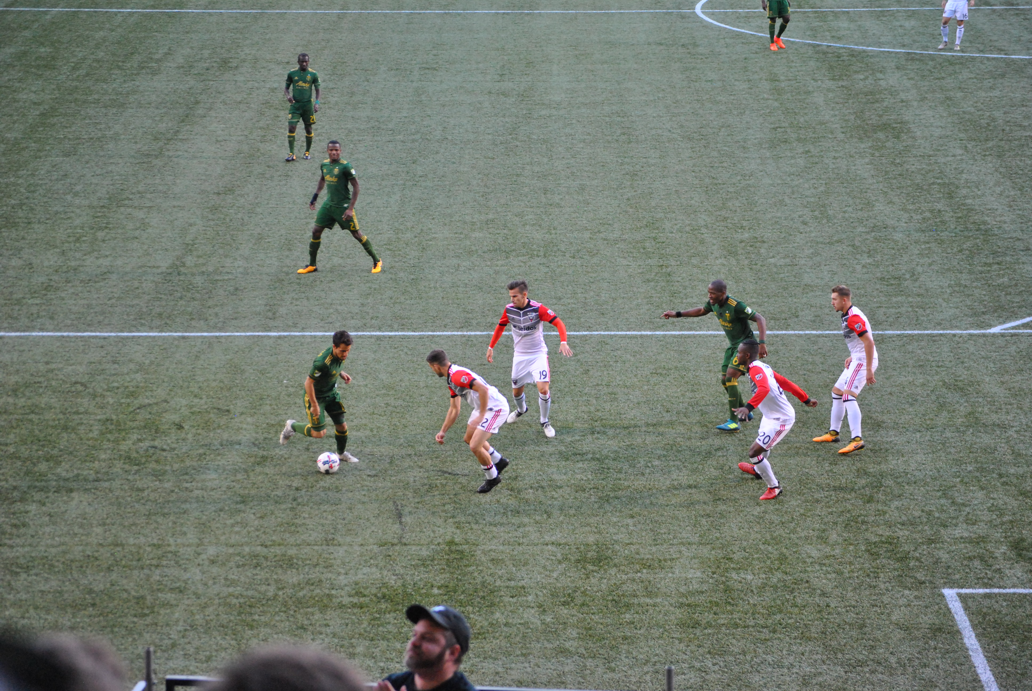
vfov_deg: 12.2
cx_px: 516
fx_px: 3229
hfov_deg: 18.2
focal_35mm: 112
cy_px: 346
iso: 800
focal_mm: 75
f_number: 4.2
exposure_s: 1/250
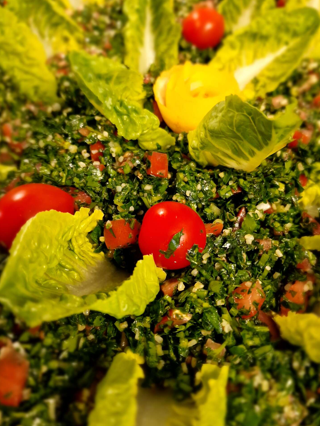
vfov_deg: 58.3
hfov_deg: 45.4
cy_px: 218
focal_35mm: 31
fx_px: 382
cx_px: 171
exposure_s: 1/50
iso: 400
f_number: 1.8
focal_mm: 6.4
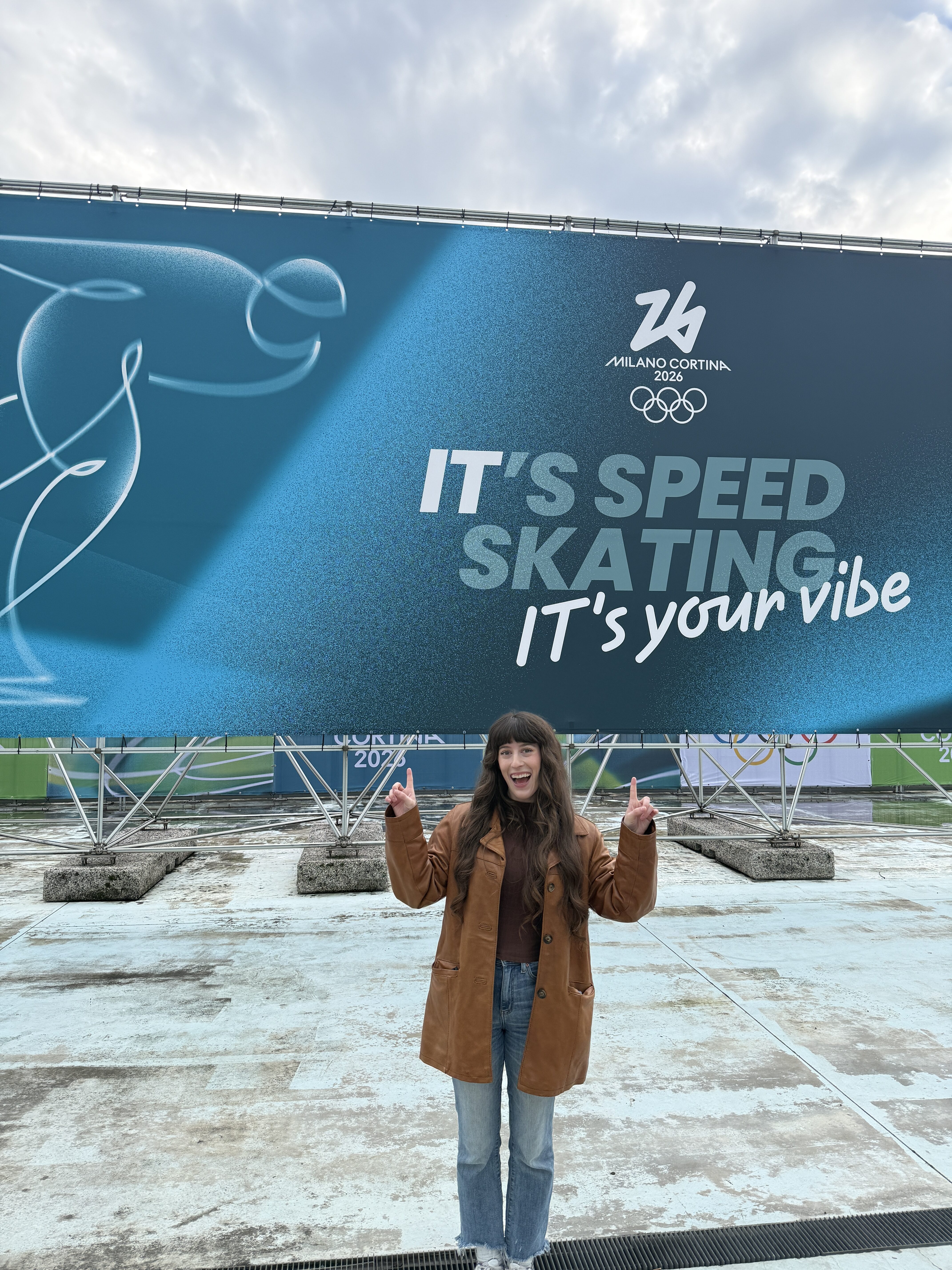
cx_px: 476
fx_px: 880
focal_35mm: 24
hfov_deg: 56.8
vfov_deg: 71.6
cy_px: 635
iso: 100
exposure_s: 1/1230
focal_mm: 6.76
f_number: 1.78
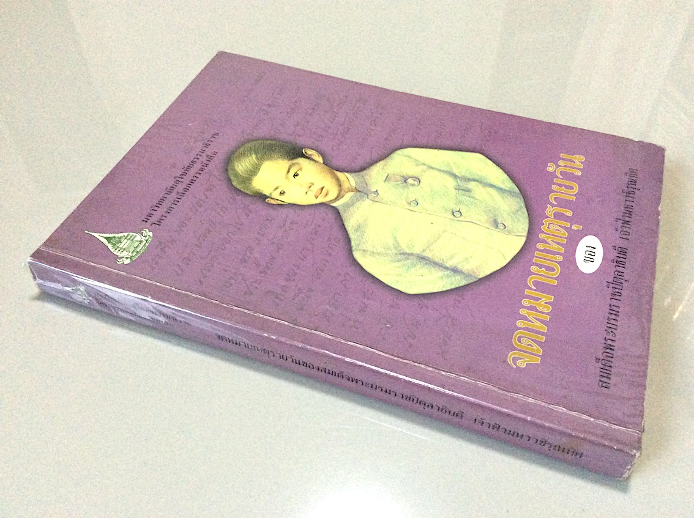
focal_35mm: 32
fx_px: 641
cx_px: 347
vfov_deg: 44.1
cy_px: 259
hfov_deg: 56.9
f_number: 2.4
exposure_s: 1/25
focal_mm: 3.3
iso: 320
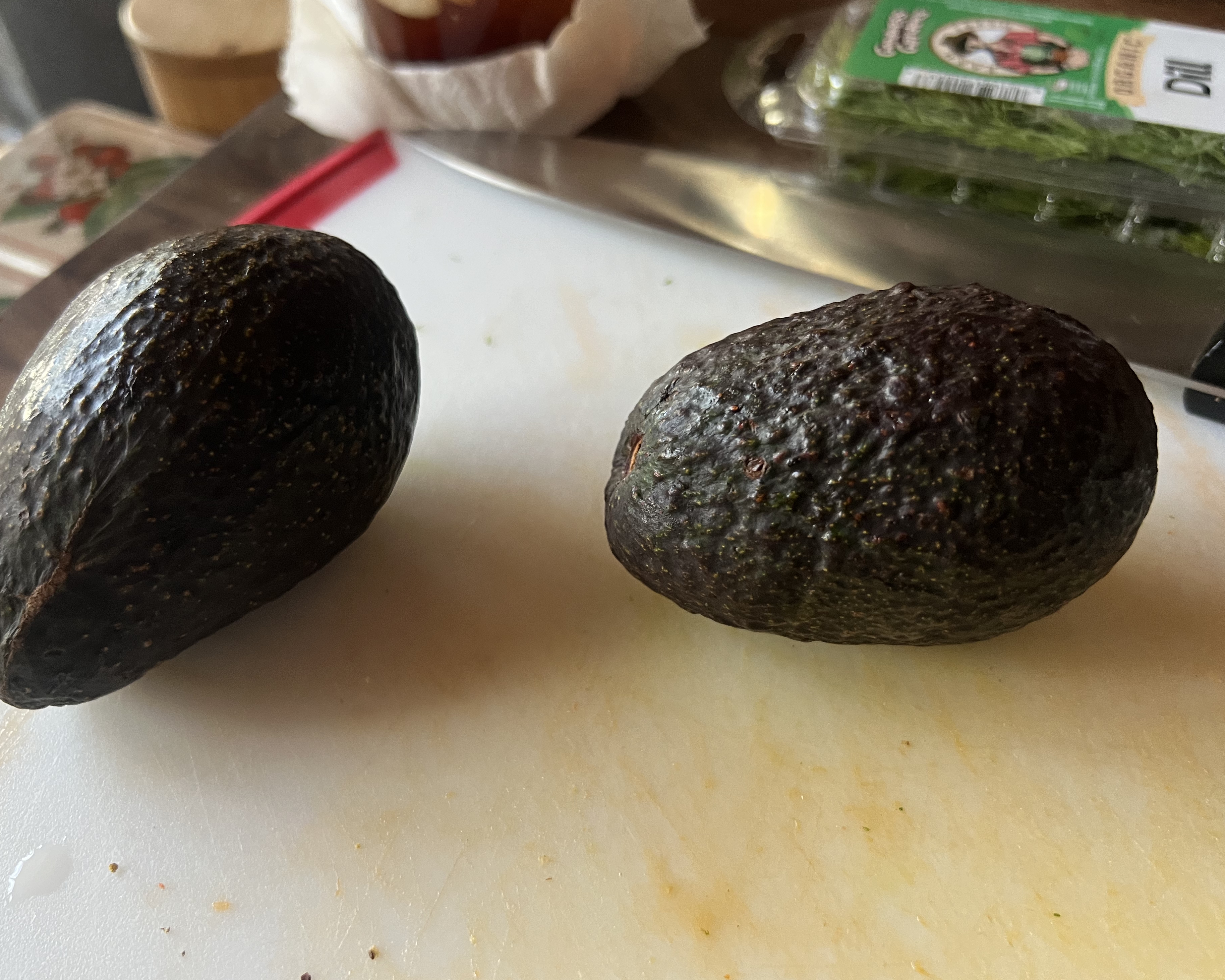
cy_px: 488
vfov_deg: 51.5
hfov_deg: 62.1
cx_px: 561
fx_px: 1015
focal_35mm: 28
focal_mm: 5.7
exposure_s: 1/60
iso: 250
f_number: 1.5
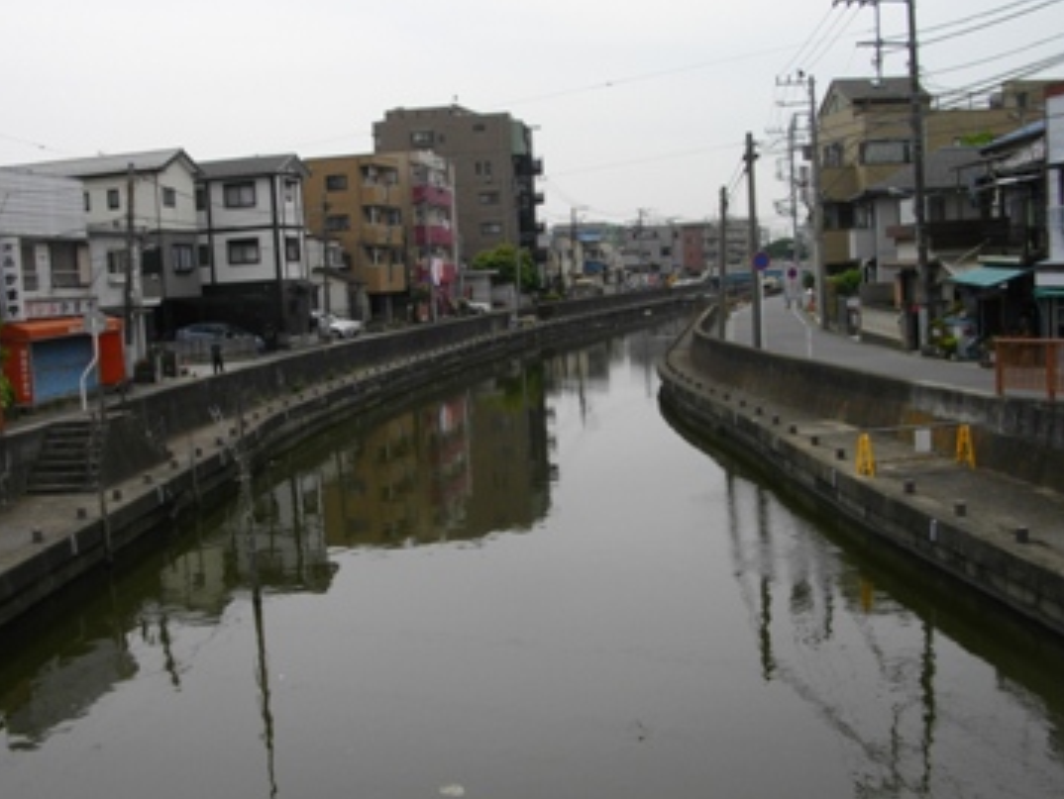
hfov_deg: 46.8
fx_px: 1230
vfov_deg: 36.0
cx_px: 541
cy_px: 371
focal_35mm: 40
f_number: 5.5
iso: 100
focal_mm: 5.7
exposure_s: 1/500
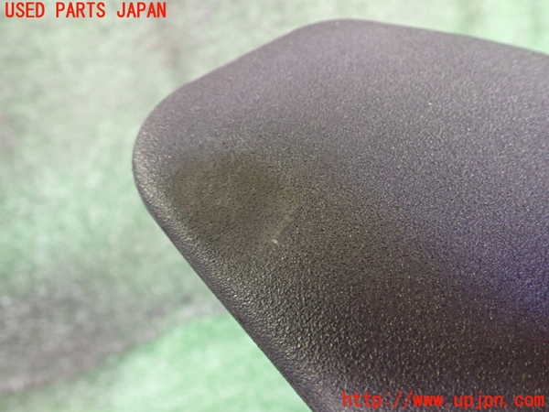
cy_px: 206
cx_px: 274
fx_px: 476
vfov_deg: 46.8
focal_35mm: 30
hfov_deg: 60.0
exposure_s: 1/20
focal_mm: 5.4
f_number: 2.3
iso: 800
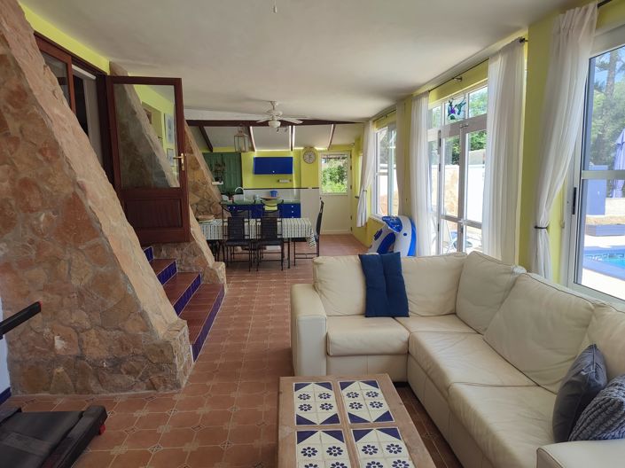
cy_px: 234
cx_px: 312
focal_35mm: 25
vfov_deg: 54.8
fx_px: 451
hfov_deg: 69.4
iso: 50
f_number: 1.9
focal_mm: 6.04
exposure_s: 1/199
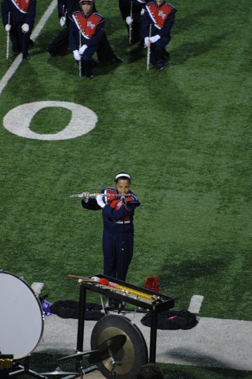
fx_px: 3155
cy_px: 190
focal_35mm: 300
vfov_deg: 6.9
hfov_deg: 4.6
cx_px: 126
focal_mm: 200
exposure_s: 1/60
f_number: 2.8
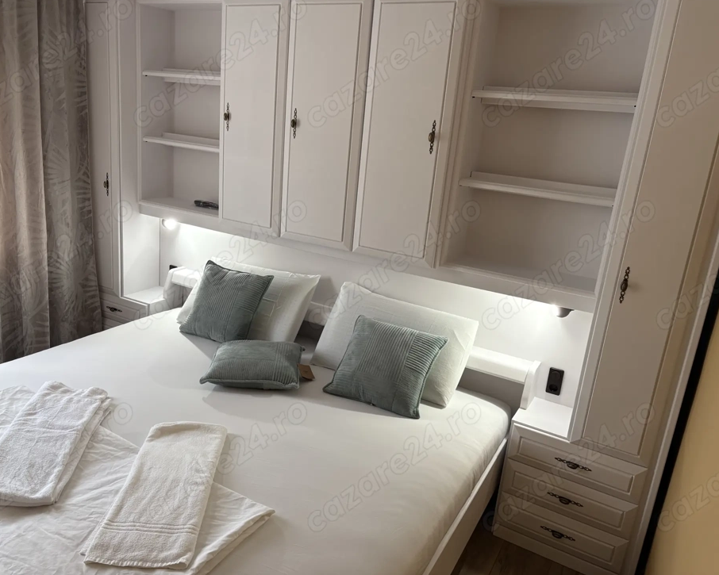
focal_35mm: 28
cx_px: 324
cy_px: 279
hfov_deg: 62.1
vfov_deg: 51.5
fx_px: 596
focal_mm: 5.96
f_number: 1.6
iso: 125
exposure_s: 1/100
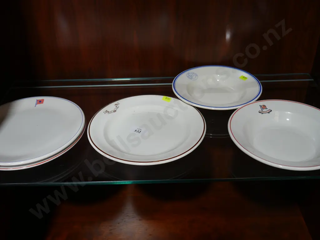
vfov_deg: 36.0
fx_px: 370
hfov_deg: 46.8
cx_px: 160
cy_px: 120
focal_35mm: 40
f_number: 4.4
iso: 200
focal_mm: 20
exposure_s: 1/60
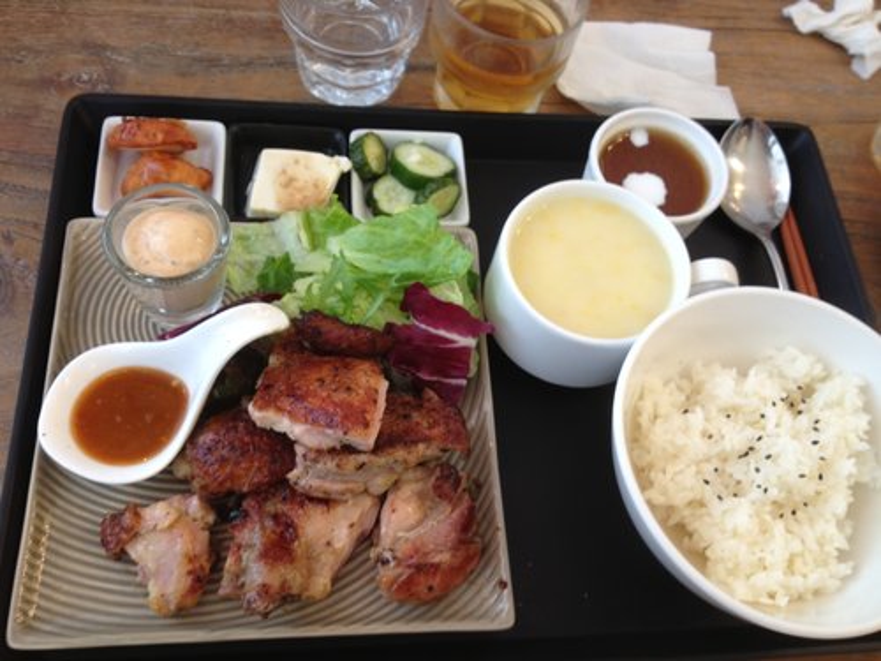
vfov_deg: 40.7
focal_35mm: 35
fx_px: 891
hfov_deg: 52.6
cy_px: 330
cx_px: 440
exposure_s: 1/20
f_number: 2.4
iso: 50
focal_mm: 4.28
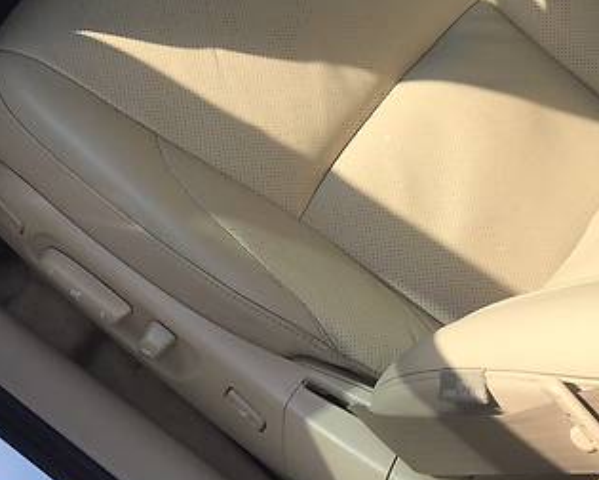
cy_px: -25
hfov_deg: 26.4
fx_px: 1276
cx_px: 266
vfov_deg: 20.4
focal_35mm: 72
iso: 32
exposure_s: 1/964
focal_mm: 4.2
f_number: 2.2
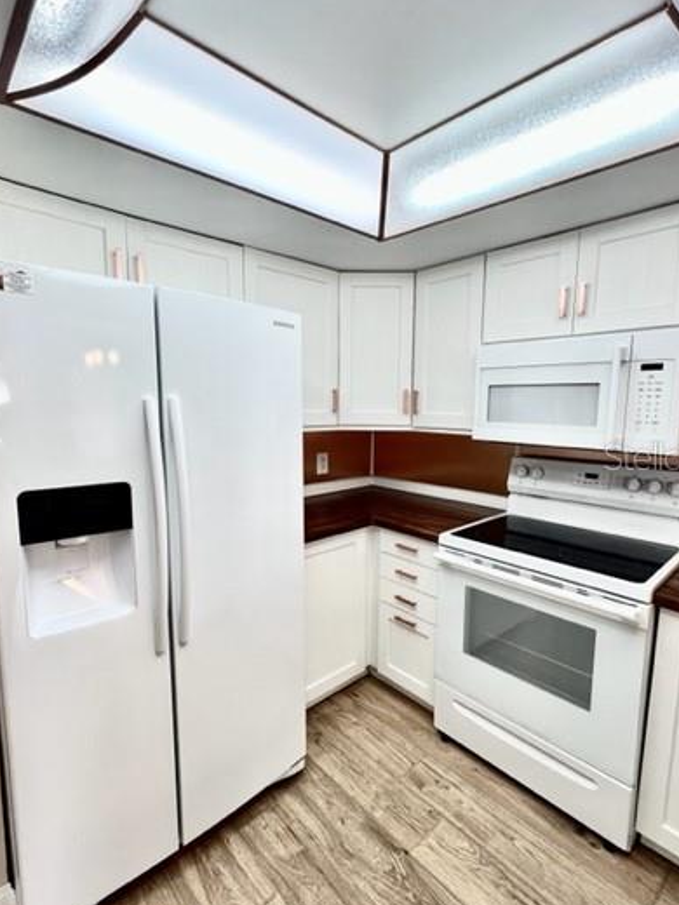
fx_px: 418
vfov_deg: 94.5
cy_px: 456
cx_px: 350
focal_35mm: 16
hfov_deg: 78.1
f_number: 1.8
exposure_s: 1/122
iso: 100
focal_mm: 1.57
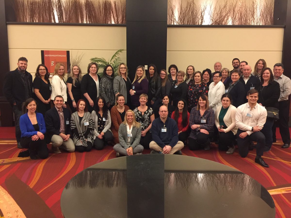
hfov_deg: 61.7
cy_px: 109
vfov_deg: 48.2
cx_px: 146
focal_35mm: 29
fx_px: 244
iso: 125
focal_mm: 4.15
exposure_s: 1/10
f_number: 2.2
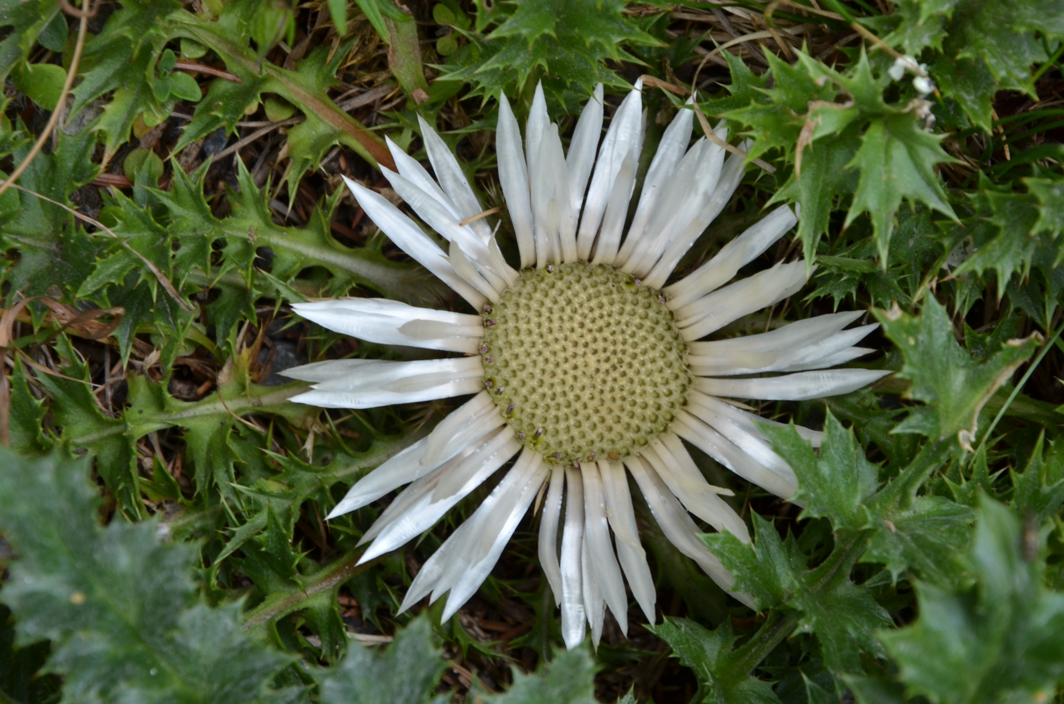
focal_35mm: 188
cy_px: 348
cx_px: 593
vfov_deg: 7.3
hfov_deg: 11.0
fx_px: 5533
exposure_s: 1/50
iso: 200
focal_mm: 105
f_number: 11
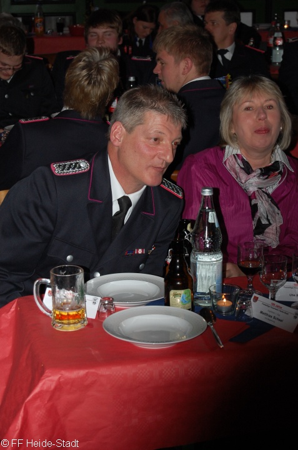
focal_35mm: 82
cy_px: 225
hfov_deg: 16.5
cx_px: 149
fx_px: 1029
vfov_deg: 24.7
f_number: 5.6
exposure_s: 1/60
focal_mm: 55
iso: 400
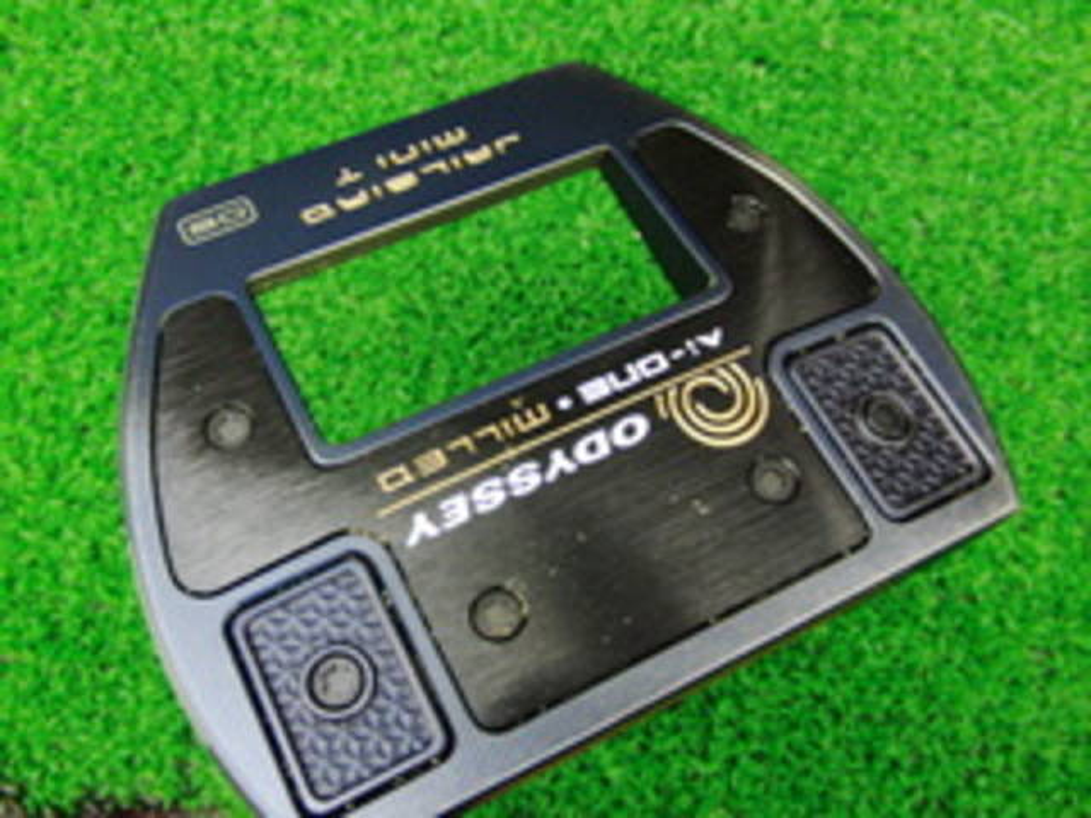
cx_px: 546
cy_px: 409
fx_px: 1166
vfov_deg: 38.7
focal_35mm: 37
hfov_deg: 50.1
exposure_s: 1/20
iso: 400
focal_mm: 6.42
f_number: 3.6
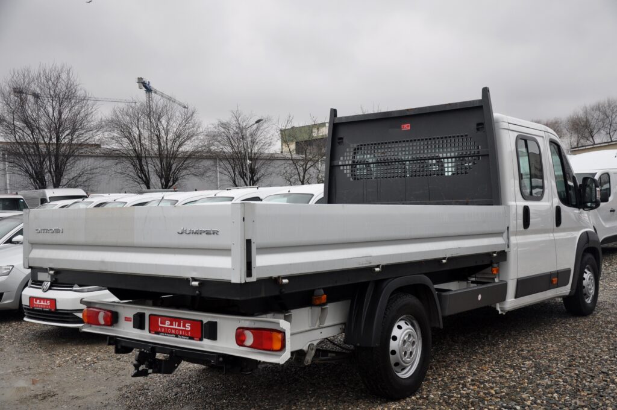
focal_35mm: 39
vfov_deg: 34.1
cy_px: 205
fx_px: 668
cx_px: 308
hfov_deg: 49.6
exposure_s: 1/100
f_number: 5
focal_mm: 26
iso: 500
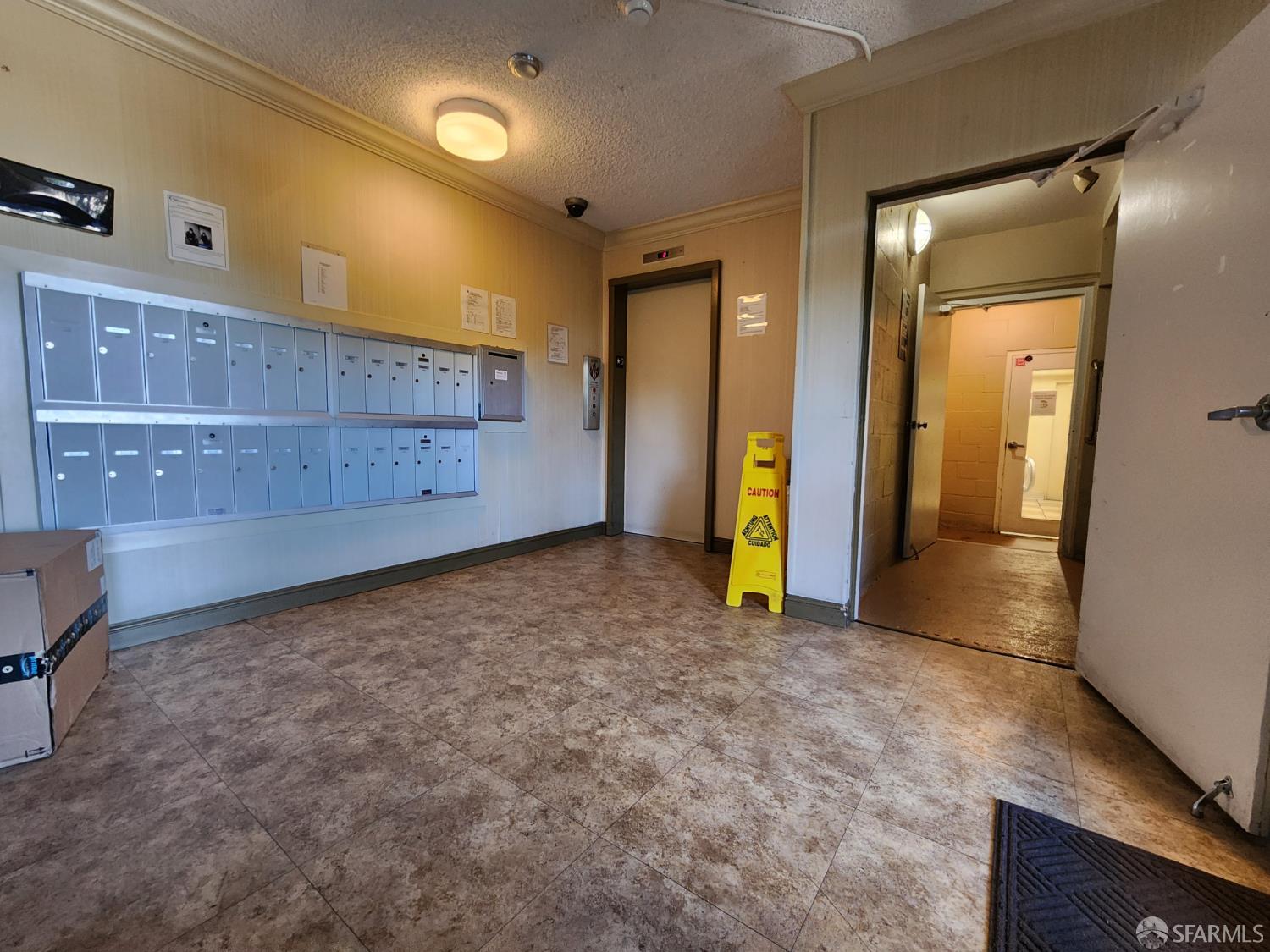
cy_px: 476
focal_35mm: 13
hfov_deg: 106.2
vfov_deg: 89.9
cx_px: 635
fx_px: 477
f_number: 2.2
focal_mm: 2.2
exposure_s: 1/60
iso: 400
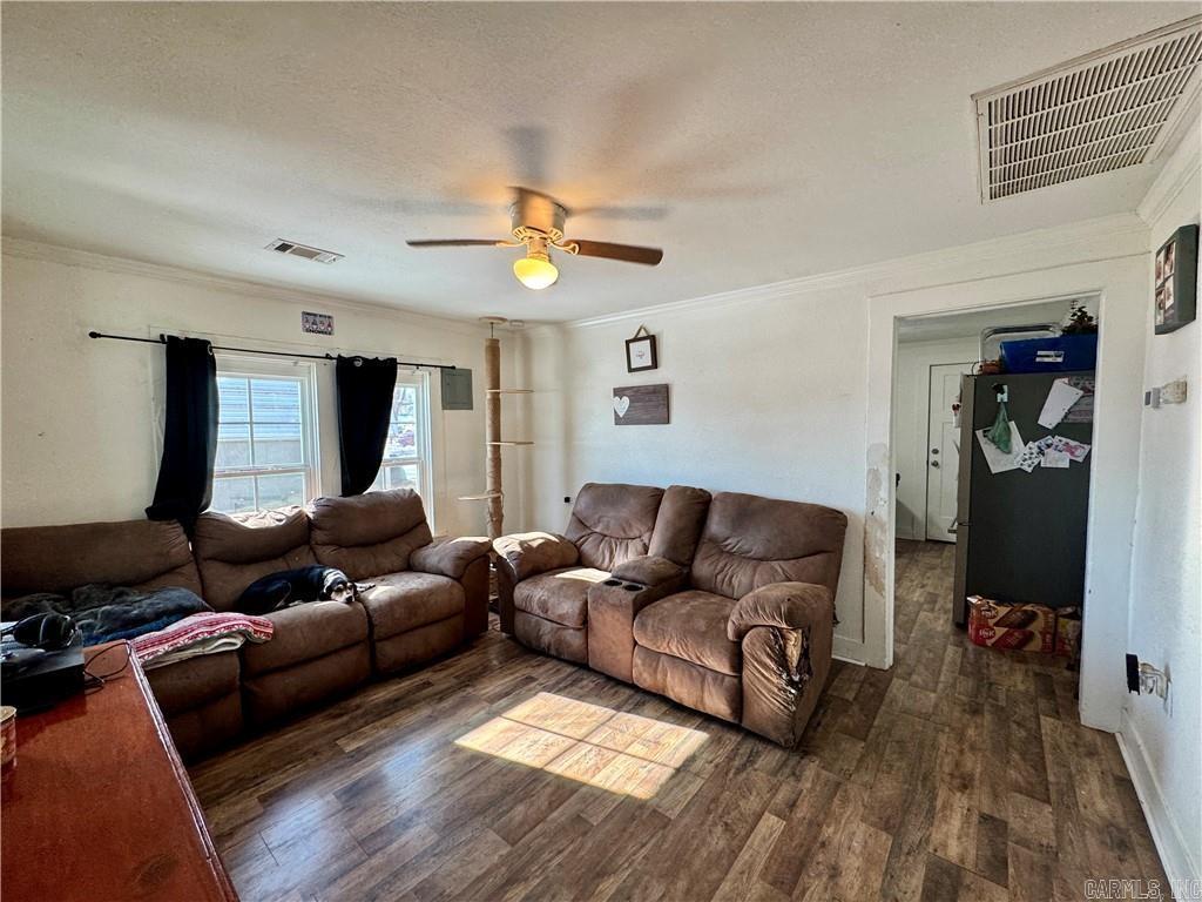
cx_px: 601
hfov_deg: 102.1
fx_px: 486
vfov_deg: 85.7
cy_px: 451
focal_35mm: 14
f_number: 2.2
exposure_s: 1/120
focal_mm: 2.22
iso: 125
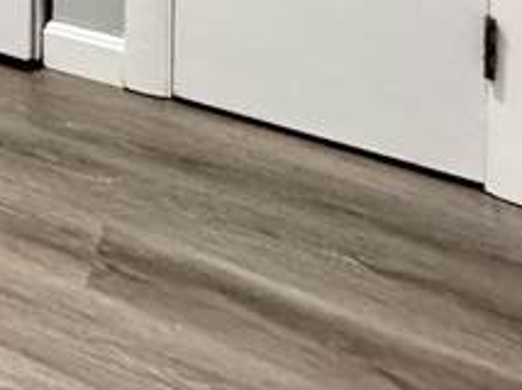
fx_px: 1009
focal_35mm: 67
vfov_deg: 16.0
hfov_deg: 17.7
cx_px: -573
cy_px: -429
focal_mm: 2.22
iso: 320
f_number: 2.2
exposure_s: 1/60
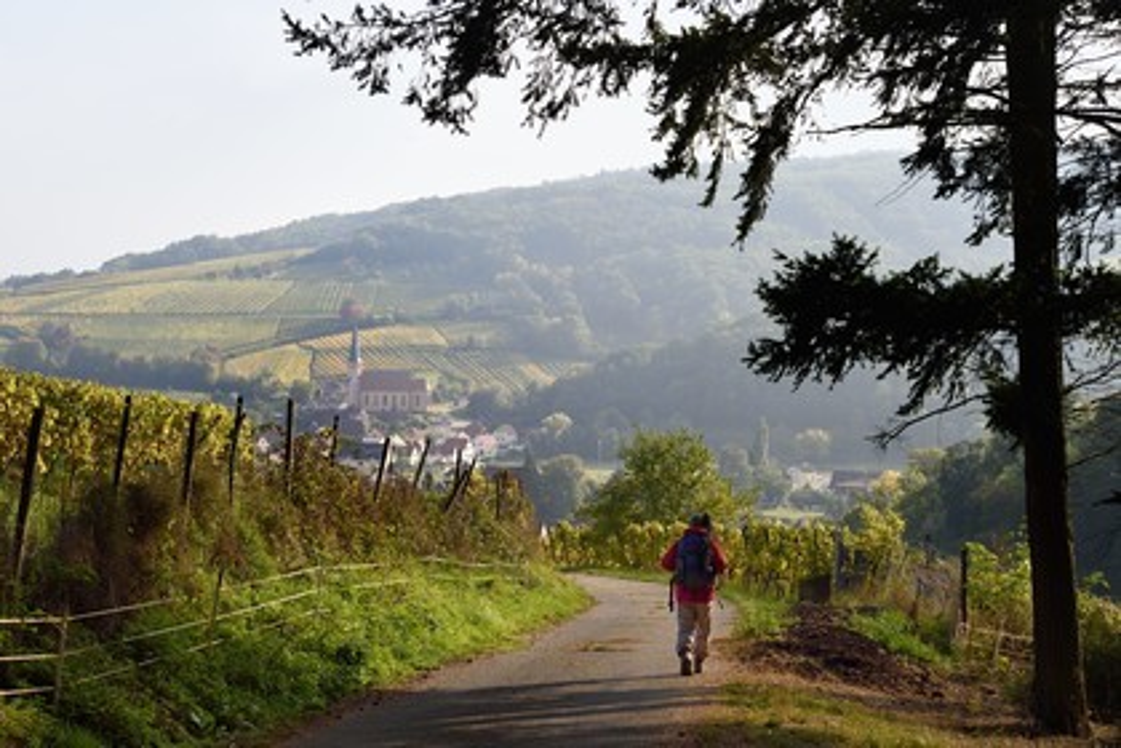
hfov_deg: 28.8
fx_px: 2180
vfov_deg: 19.5
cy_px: 374
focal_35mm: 70
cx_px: 560
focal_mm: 70
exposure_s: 1/400
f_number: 11
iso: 400
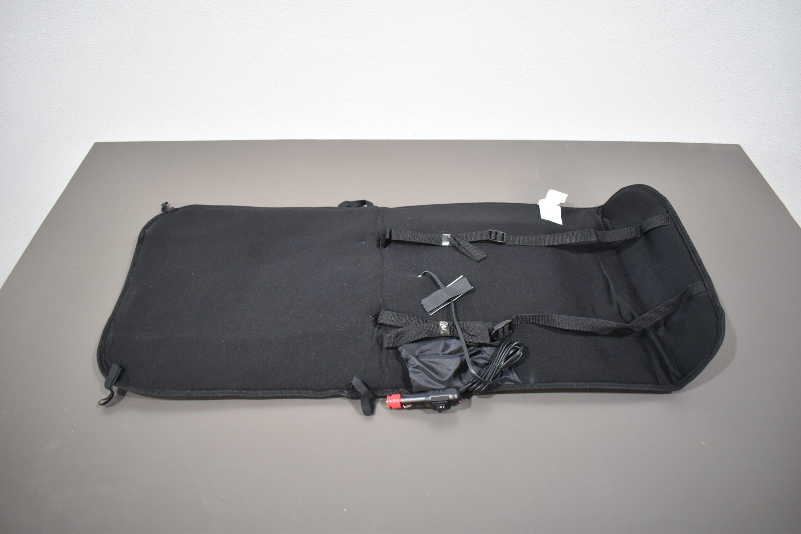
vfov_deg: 47.9
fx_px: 601
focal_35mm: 27
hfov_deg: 67.4
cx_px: 400
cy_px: 267
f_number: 3.5
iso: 1000
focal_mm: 18
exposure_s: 1/125
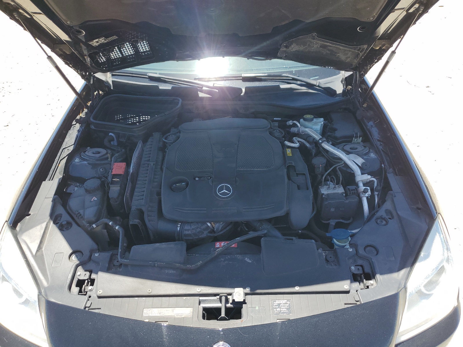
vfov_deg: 53.1
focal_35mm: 26
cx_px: 232
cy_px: 174
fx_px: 348
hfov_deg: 67.3
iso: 50
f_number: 1.5
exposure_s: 1/1111
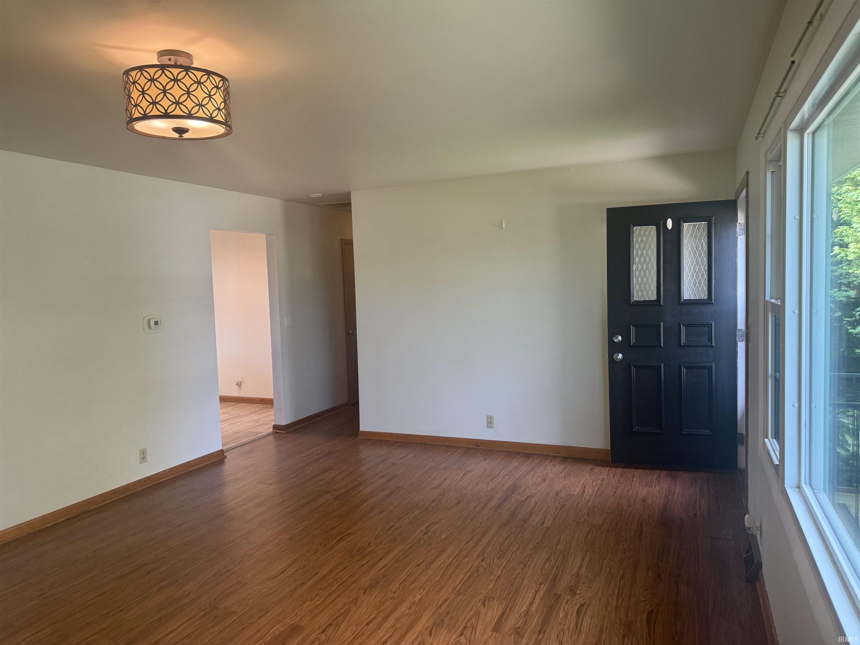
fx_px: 596
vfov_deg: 56.8
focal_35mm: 24
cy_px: 322
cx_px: 430
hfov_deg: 71.6
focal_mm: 6.76
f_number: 1.78
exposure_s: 1/120
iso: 160
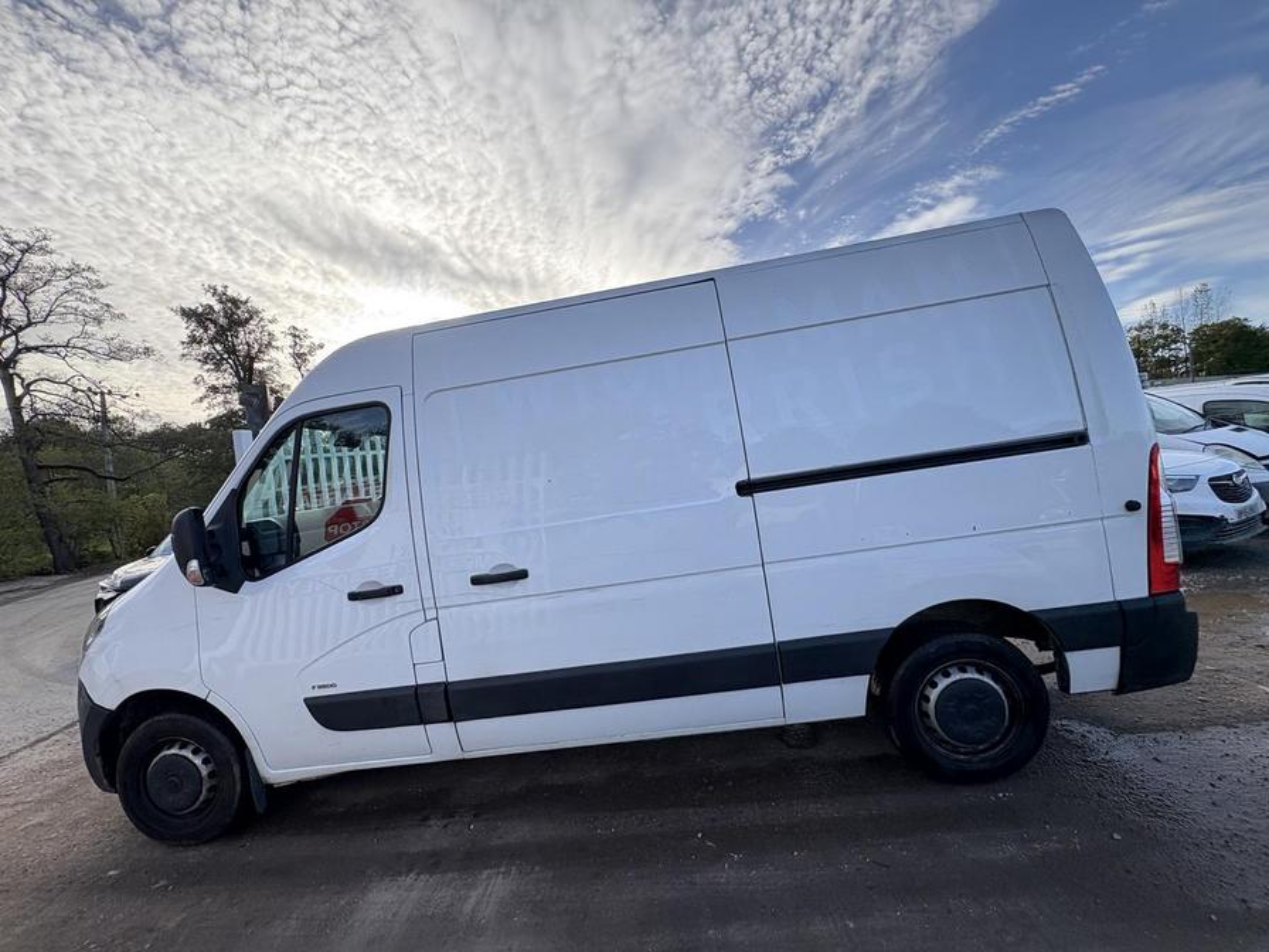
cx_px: 634
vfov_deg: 85.7
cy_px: 476
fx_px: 513
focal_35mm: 14
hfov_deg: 102.1
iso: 40
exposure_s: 1/541
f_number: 2.2
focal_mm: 2.22
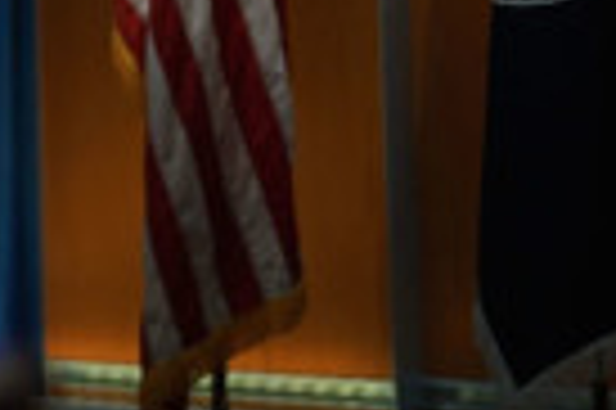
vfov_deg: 8.2
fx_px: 2803
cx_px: -162
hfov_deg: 12.2
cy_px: -189
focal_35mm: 164
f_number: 1.4
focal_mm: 50
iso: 400
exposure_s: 1/640
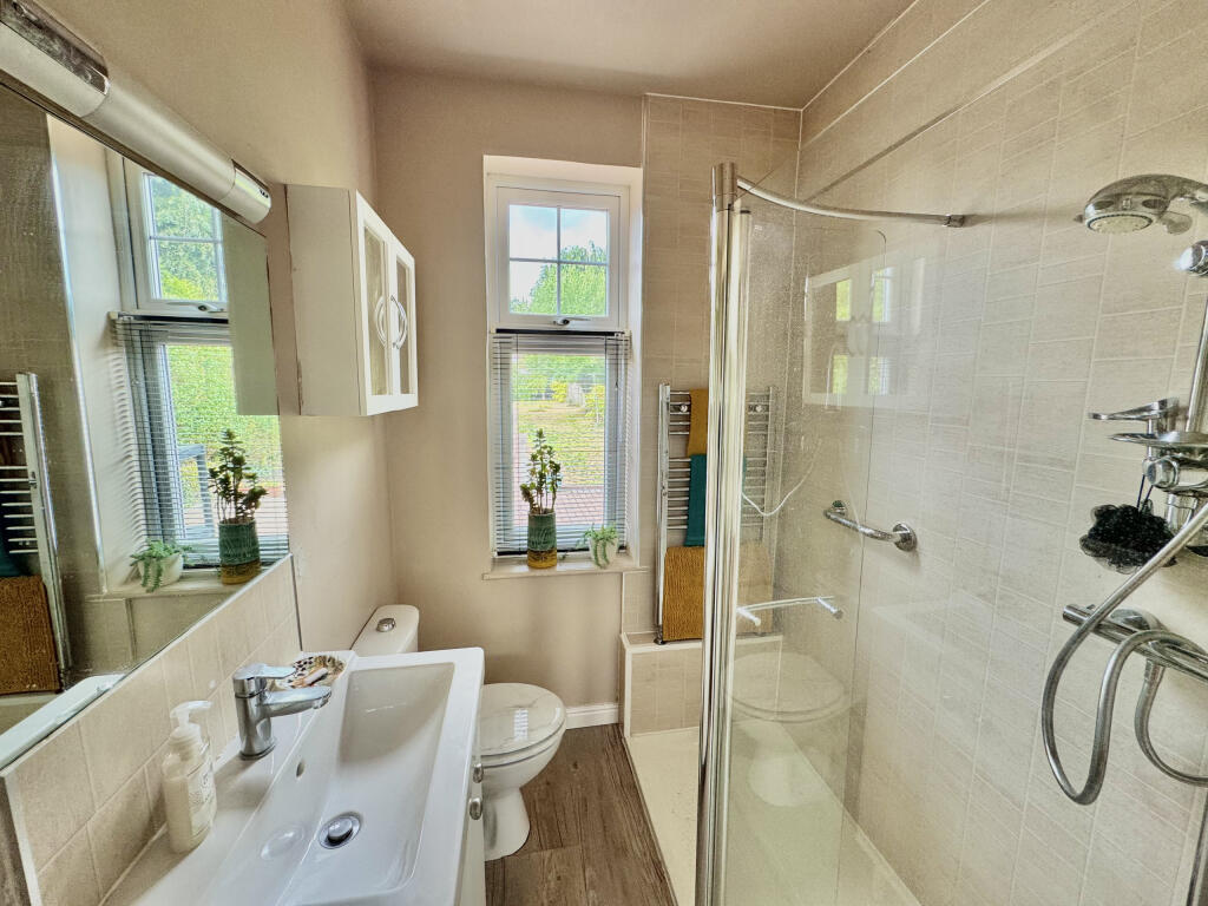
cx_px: 604
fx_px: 489
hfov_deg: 102.1
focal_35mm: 14
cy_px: 453
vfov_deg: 85.7
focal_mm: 2.22
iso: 160
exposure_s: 1/99
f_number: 2.2
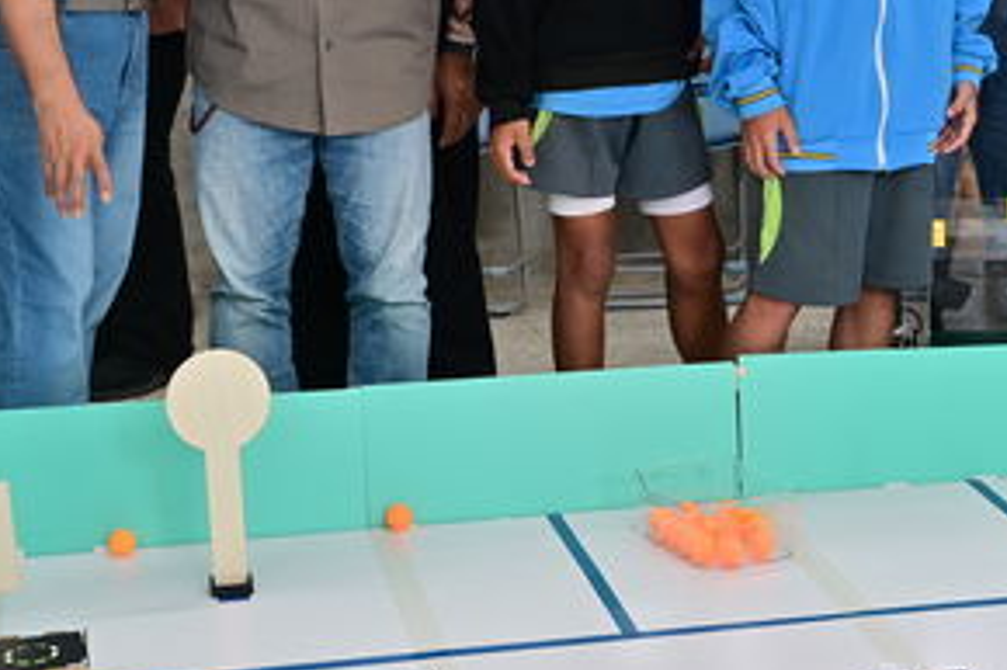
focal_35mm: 91
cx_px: 635
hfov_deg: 22.3
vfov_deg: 14.9
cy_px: 135
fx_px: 2544
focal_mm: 44
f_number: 5.3
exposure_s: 1/50
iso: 450
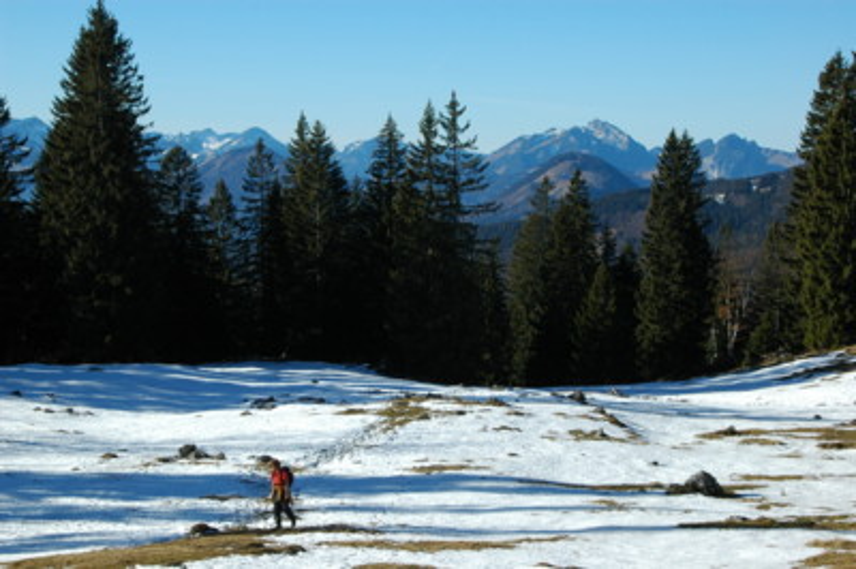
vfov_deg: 18.2
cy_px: 284
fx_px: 1782
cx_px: 428
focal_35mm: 75
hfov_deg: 27.0
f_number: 10
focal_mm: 50
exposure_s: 1/400
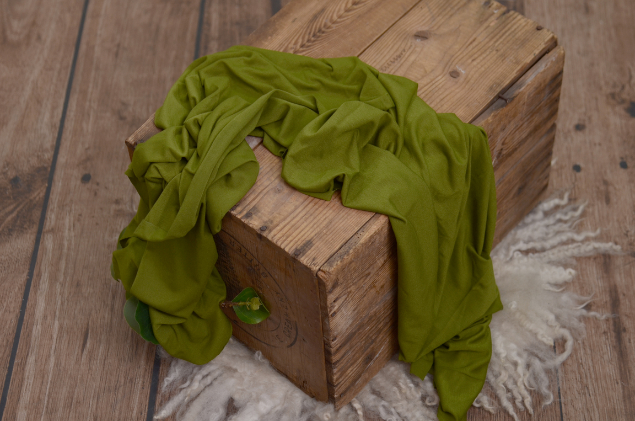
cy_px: 209
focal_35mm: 75
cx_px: 309
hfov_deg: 27.0
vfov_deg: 18.1
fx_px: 1320
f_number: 4
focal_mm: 48
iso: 200
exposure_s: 1/100
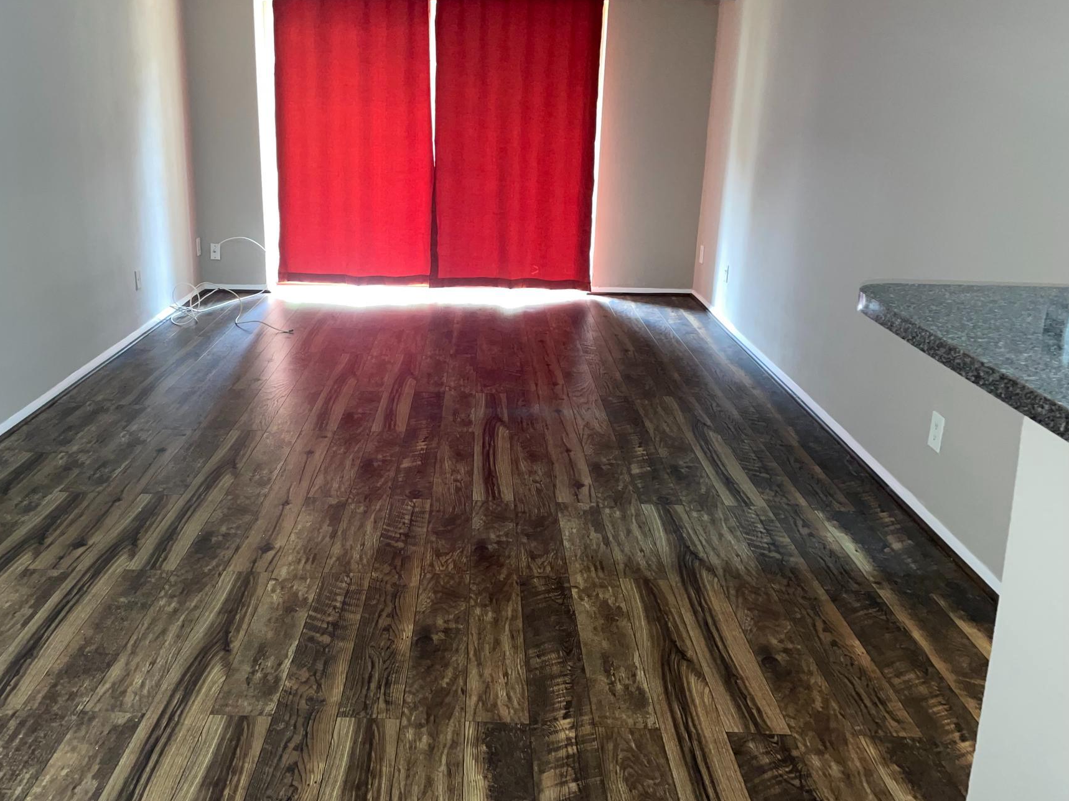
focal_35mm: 31
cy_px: 366
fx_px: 957
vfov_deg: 45.4
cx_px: 436
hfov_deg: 58.0
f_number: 1.6
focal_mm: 4.2
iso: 125
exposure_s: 1/11
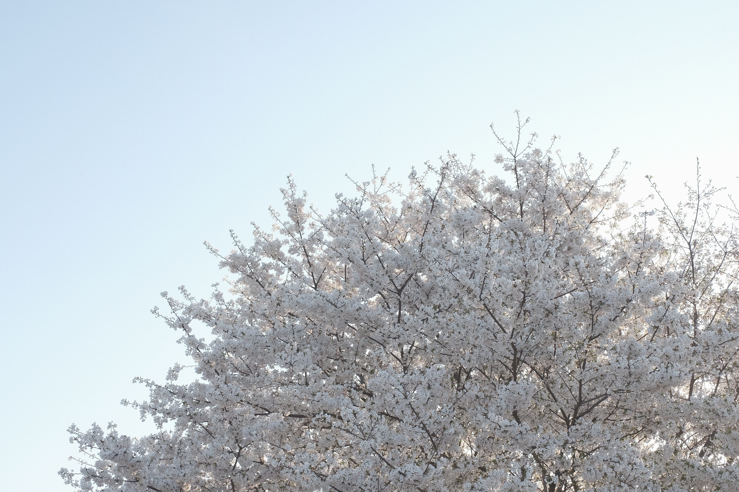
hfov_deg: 47.4
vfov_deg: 32.6
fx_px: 842
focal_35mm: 41
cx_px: 370
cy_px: 246
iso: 400
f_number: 5
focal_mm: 27.4
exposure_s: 1/350
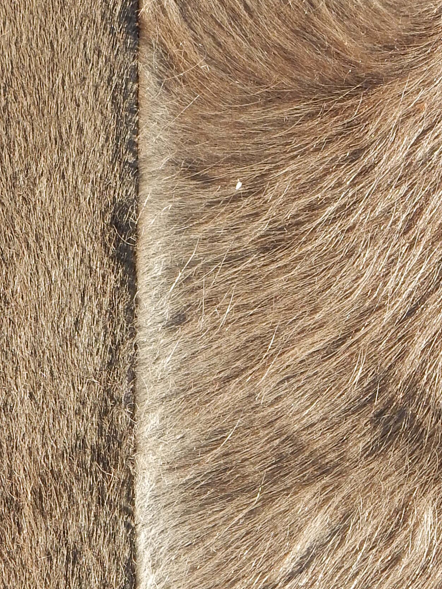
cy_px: 144
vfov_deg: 11.8
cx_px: 260
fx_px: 2843
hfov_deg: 8.9
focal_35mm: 167
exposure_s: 1/320
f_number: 4.5
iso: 125
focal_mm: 10.7
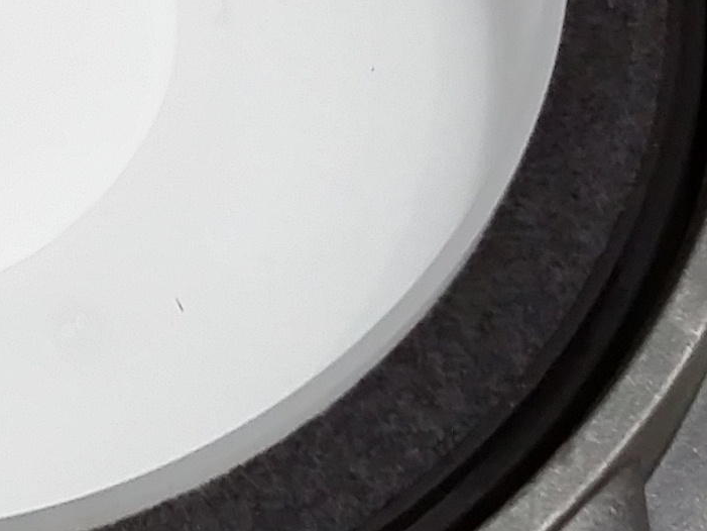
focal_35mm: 149
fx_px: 3044
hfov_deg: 12.9
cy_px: 96
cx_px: -164
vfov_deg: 9.9
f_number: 2.4
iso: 160
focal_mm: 3.4
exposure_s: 1/24
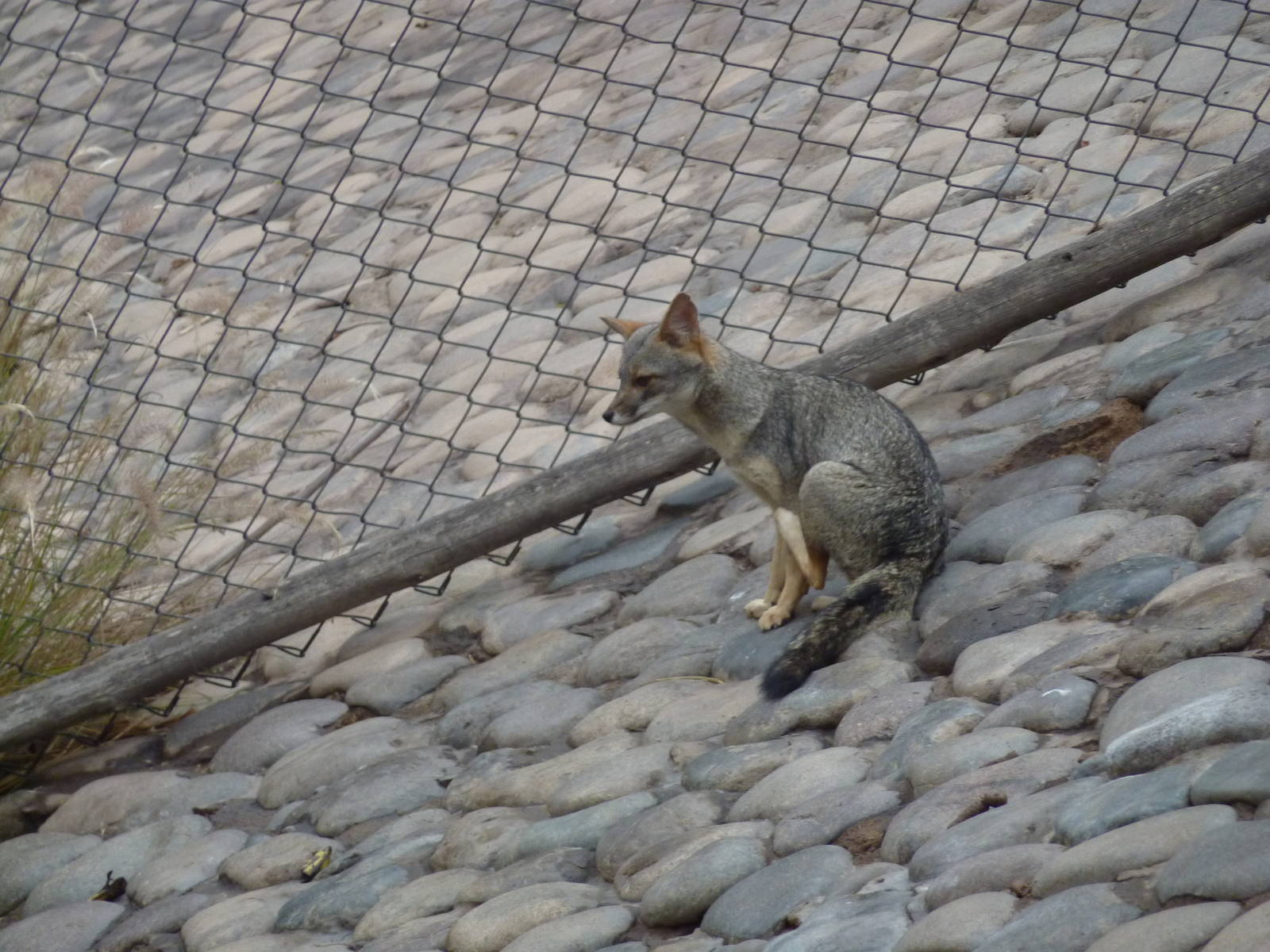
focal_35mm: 300
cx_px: 635
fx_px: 11006
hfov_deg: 6.6
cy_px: 476
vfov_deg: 5.0
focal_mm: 49.2
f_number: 4.9
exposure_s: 1/250
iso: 200
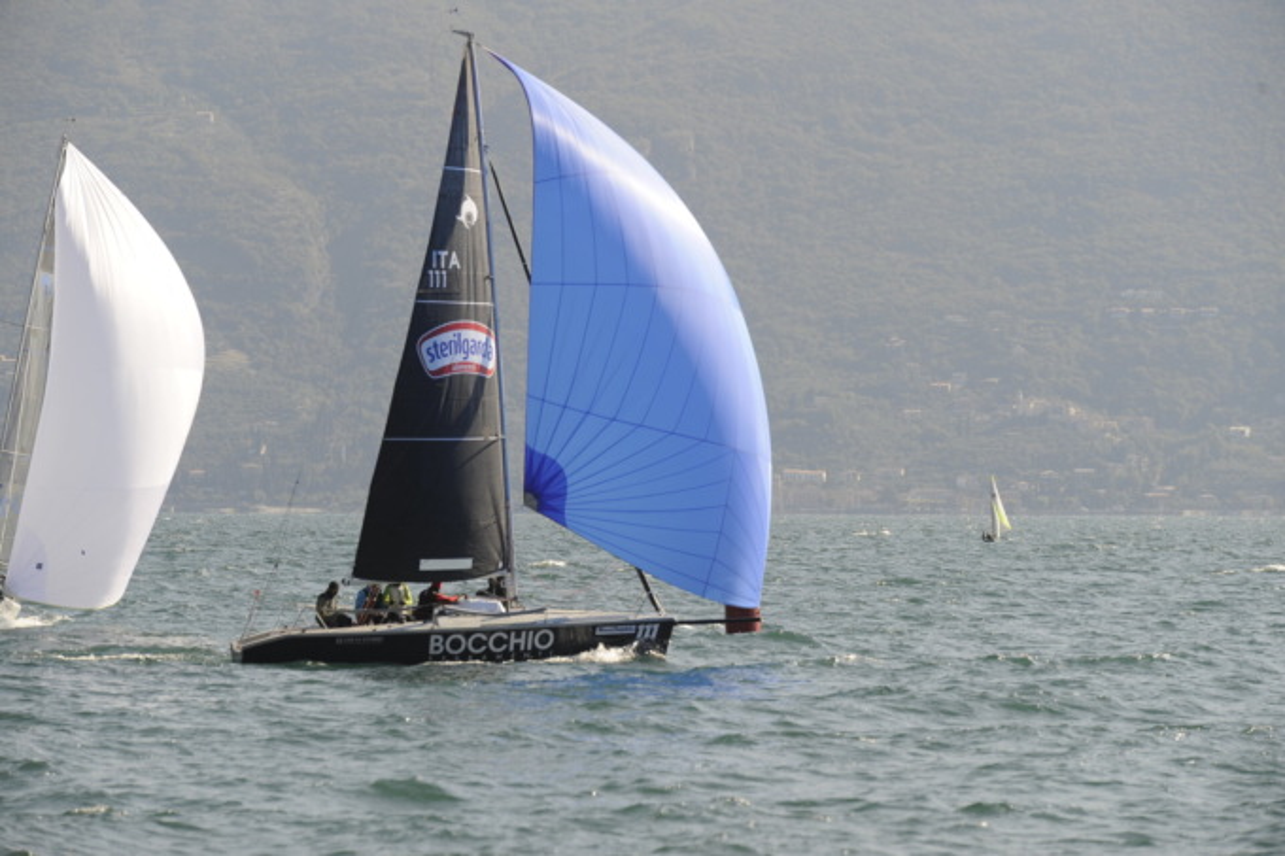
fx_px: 8207
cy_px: 428
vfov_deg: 6.0
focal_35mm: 230
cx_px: 642
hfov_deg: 9.0
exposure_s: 1/800
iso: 200
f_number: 5
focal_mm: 230
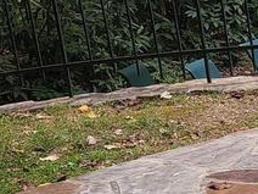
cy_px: 192
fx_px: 1163
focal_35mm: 156
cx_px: 775
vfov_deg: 9.5
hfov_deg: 9.7
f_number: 1.8
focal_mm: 6.4
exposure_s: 1/180
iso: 50
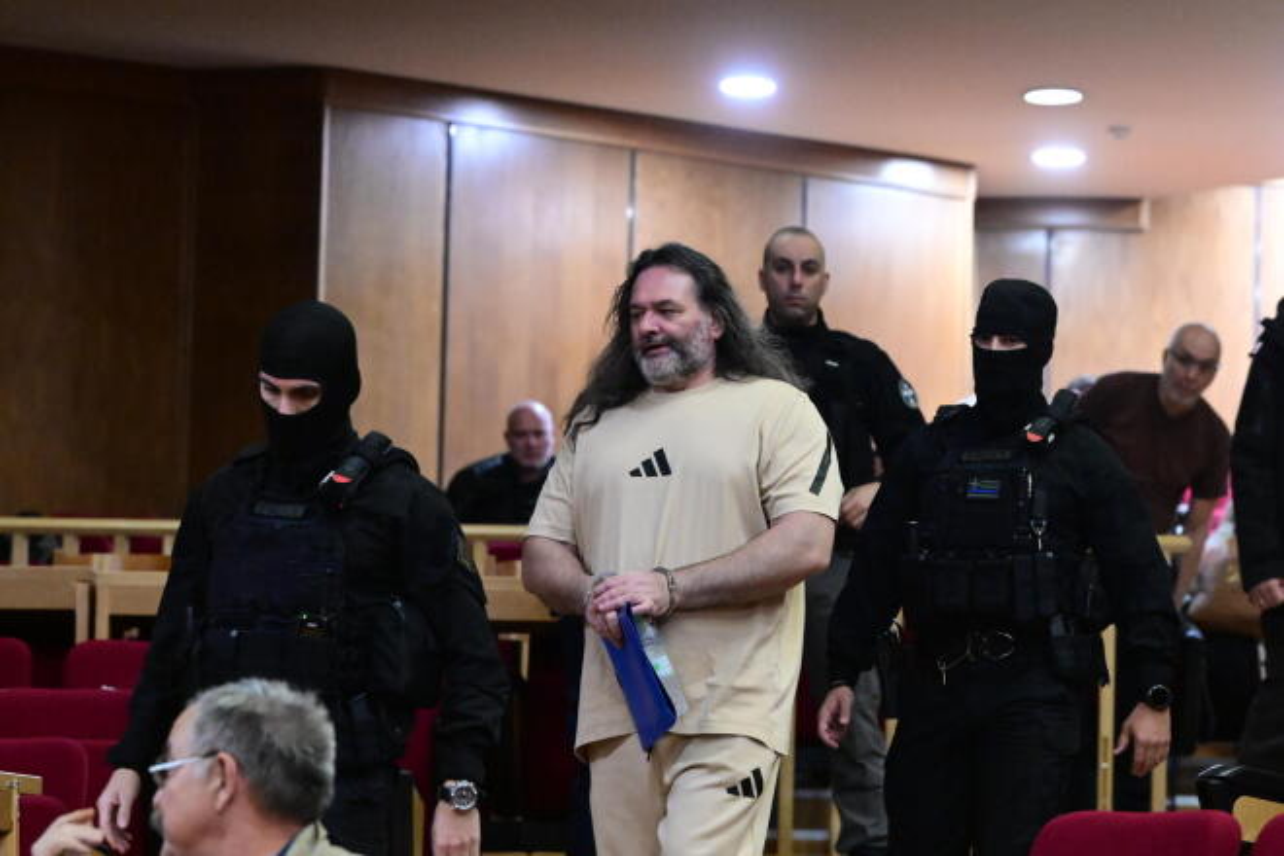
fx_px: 4850
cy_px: 428
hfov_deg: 15.1
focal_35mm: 136
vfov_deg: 10.1
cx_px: 642
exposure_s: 1/200
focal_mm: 91
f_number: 3.5
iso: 8000
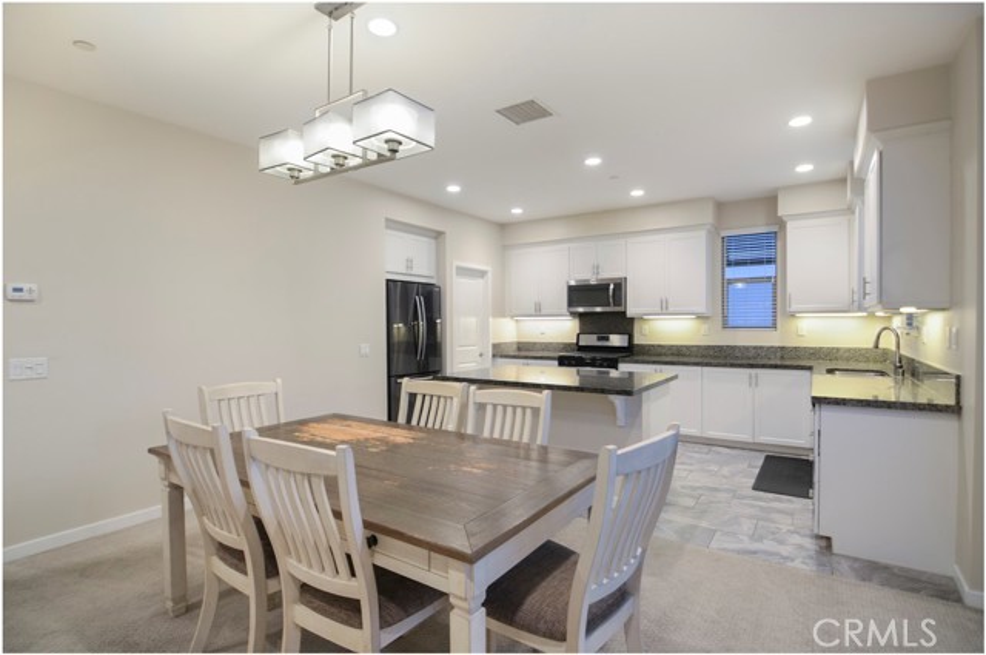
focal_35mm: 16
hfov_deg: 95.1
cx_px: 493
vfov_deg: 71.9
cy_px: 328
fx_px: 451
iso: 100
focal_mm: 11
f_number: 3.2
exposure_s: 1/4
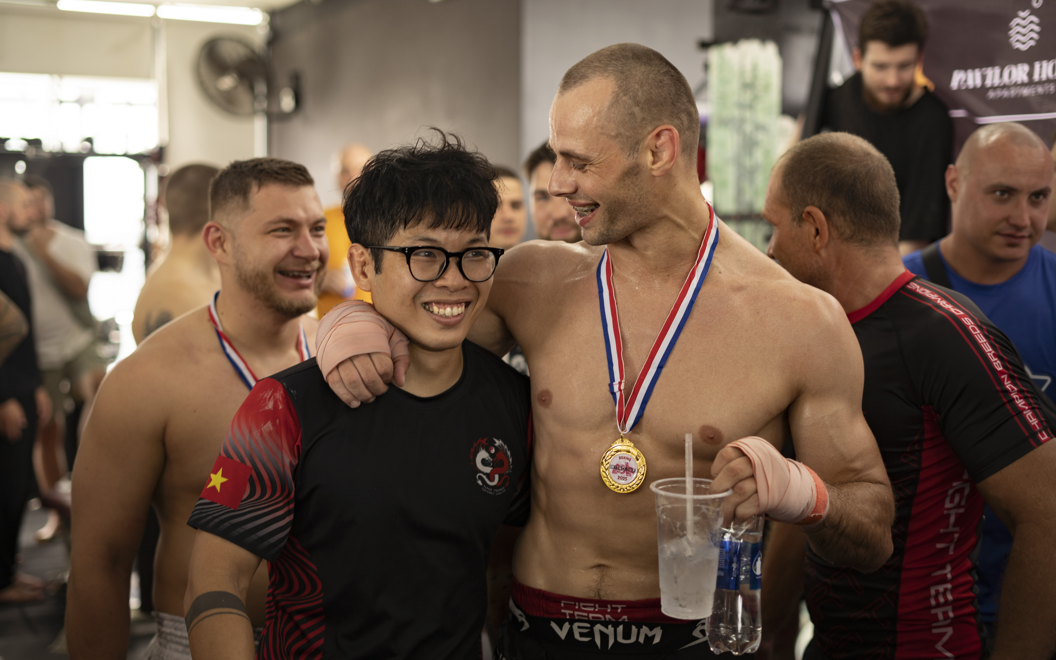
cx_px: 528
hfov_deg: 39.6
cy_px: 348
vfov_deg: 25.3
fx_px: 1468
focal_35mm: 51
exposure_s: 1/200
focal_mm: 50
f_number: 2.2
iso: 250
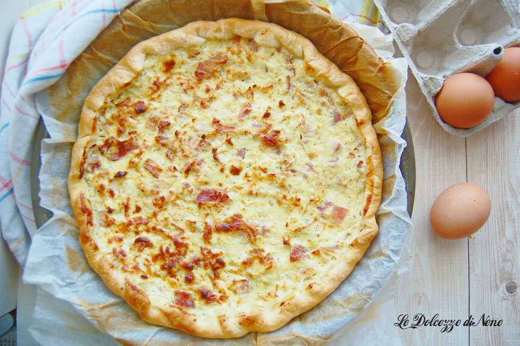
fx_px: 404
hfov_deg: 65.5
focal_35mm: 28
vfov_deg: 46.4
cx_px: 265
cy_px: 178
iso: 450
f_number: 3.5
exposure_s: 1/60
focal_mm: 18
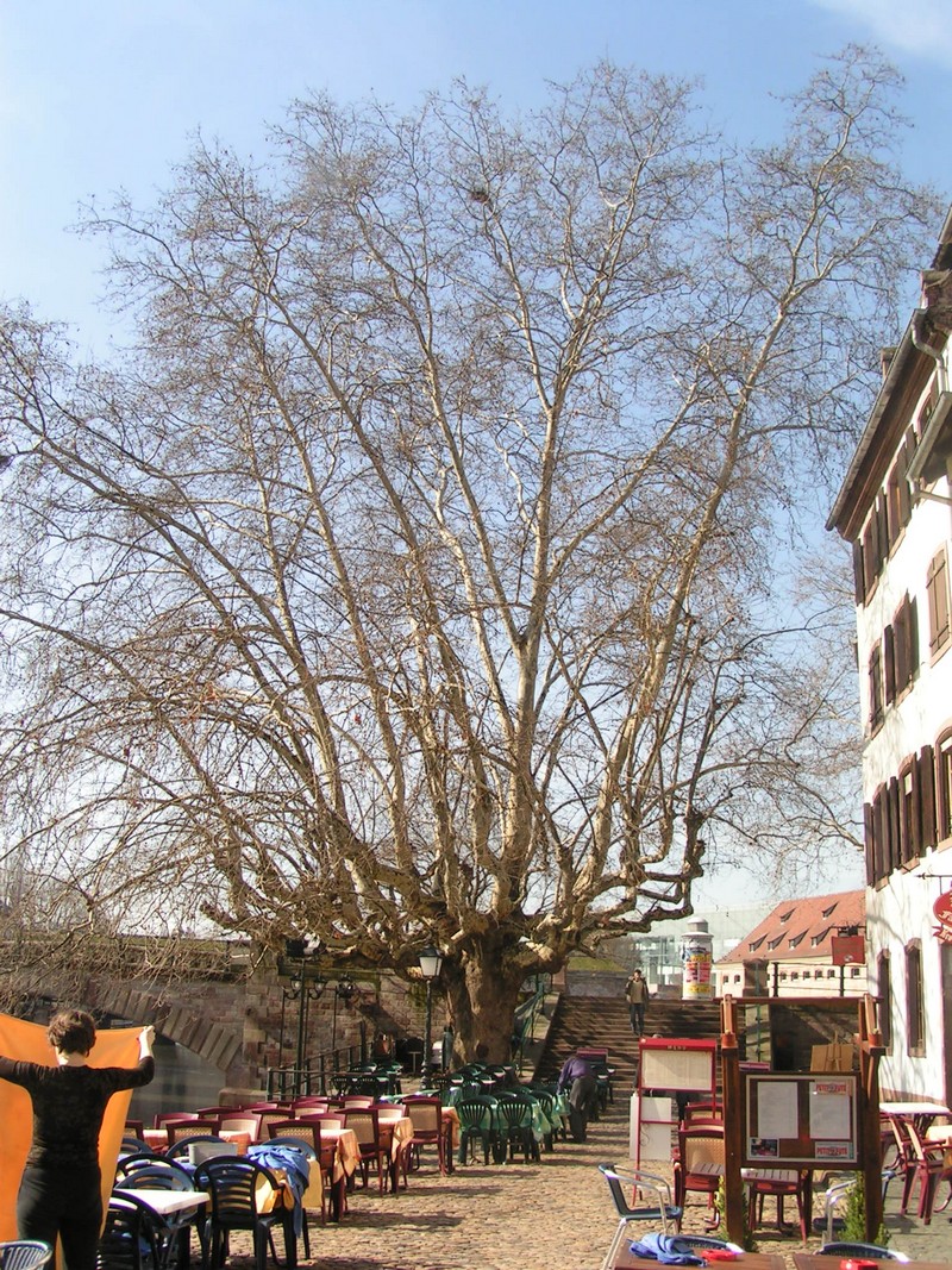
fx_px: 1394
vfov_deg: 49.0
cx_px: 476
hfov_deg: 37.7
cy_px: 635
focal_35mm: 38
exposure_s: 1/200
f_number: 5.6
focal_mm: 5.8
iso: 50
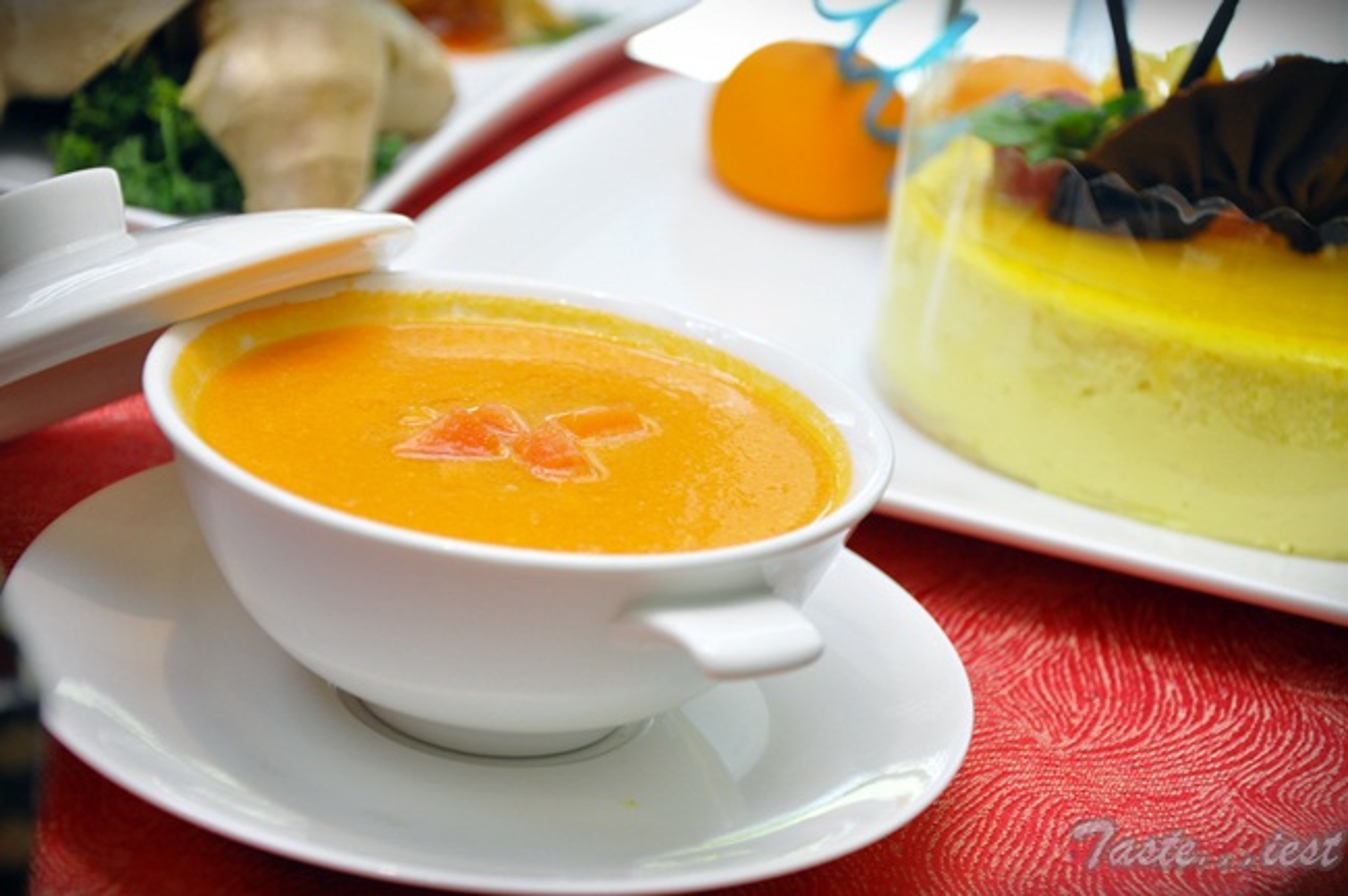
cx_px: 674
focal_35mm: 75
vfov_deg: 18.1
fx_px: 2805
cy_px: 448
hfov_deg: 27.0
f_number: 5
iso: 800
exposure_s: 1/80
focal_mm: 50
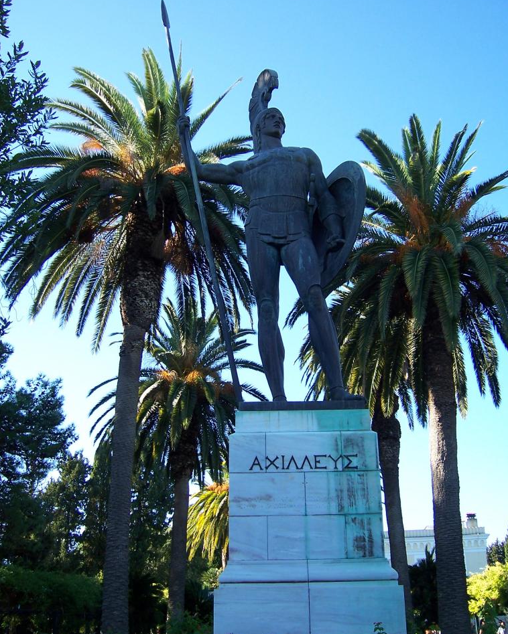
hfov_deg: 39.2
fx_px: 714
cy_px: 311
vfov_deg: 47.9
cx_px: 257
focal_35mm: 38
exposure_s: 1/250
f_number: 3
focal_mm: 6
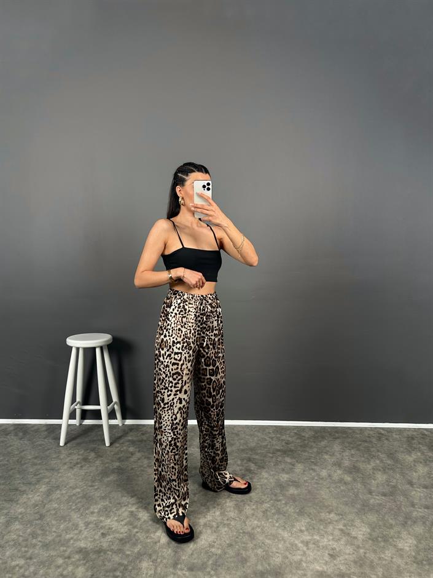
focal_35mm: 24
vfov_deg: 71.6
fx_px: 400
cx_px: 216
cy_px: 289
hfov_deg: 56.8
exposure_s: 1/121
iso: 100
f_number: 1.78
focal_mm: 6.86
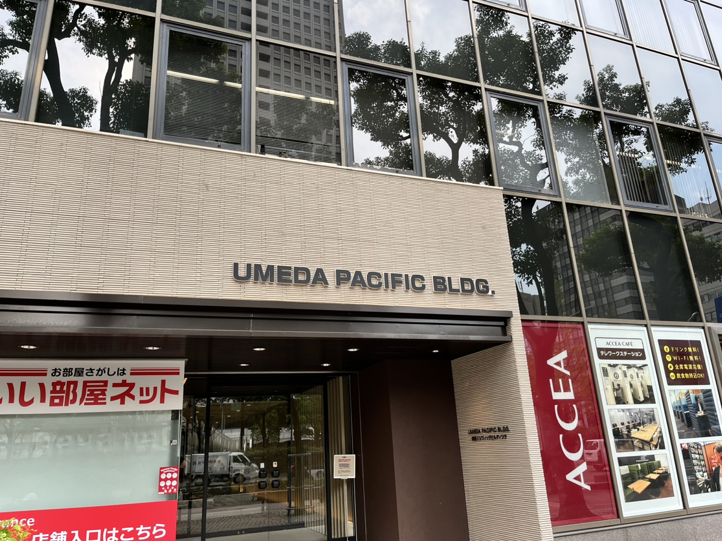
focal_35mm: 26
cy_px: 270
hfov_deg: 67.3
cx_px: 361
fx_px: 542
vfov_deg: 53.1
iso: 50
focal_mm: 5.1
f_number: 1.6
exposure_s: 1/631
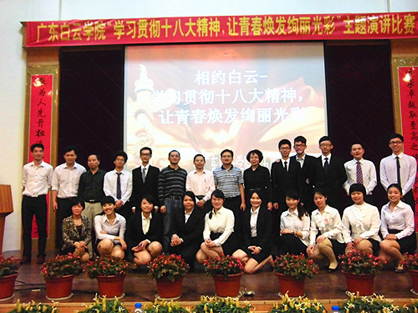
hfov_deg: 58.4
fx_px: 374
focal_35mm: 31
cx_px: 209
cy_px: 156
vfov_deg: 45.4
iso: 400
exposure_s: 1/25
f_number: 2.9
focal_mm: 5.5
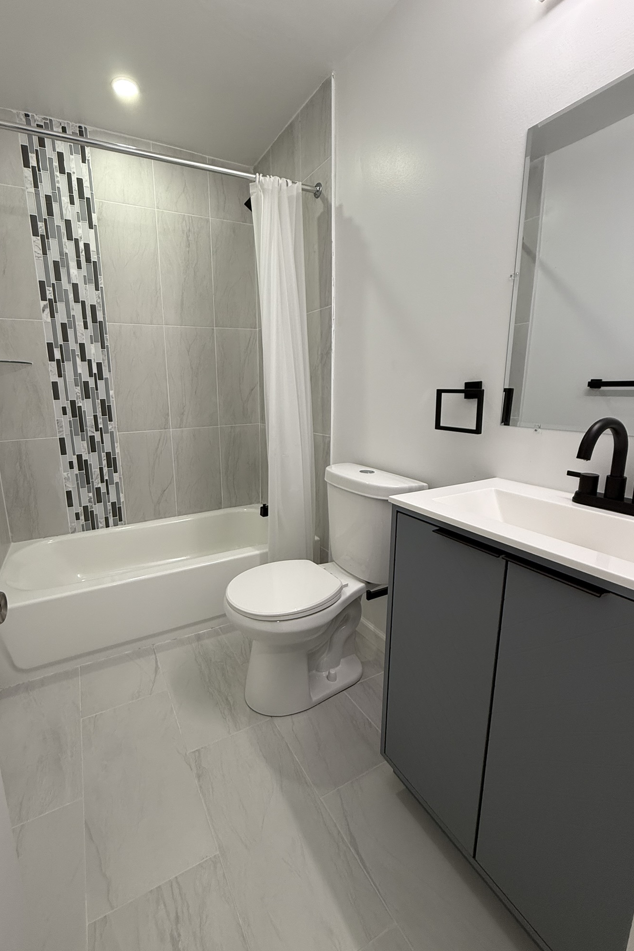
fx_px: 396
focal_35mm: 15
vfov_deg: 100.4
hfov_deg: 76.8
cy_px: 466
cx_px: 270
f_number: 2.2
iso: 125
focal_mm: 2.22
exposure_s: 1/120
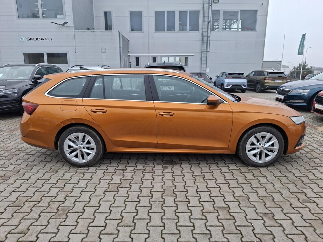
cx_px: 162
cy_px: 121
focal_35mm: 23
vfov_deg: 58.9
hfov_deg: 73.9
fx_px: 215
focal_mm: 5.54
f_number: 1.8
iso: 50
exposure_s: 1/145
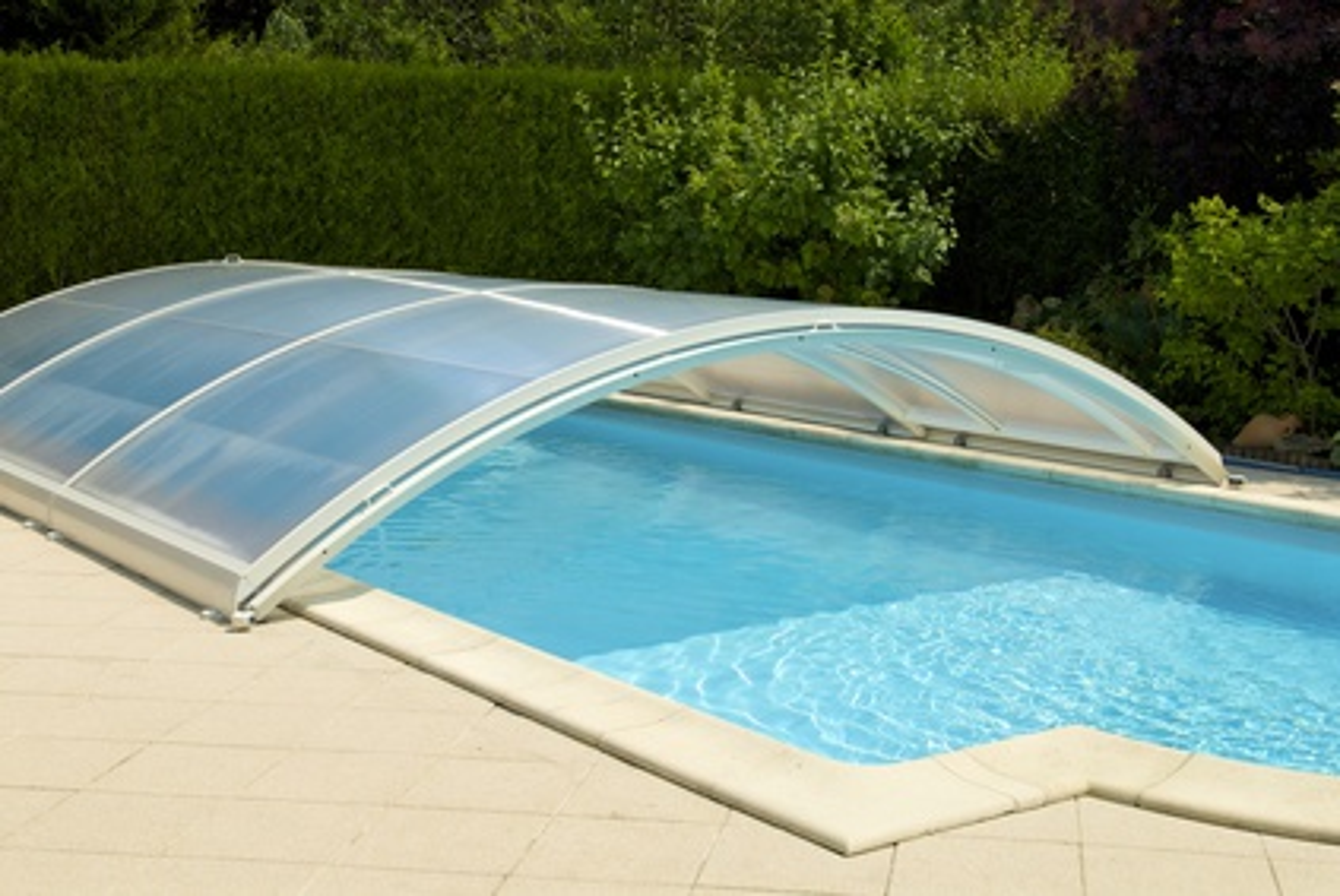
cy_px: 448
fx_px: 1788
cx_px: 670
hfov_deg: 41.1
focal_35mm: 48
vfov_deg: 28.1
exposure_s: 1/500
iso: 200
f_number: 9
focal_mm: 32
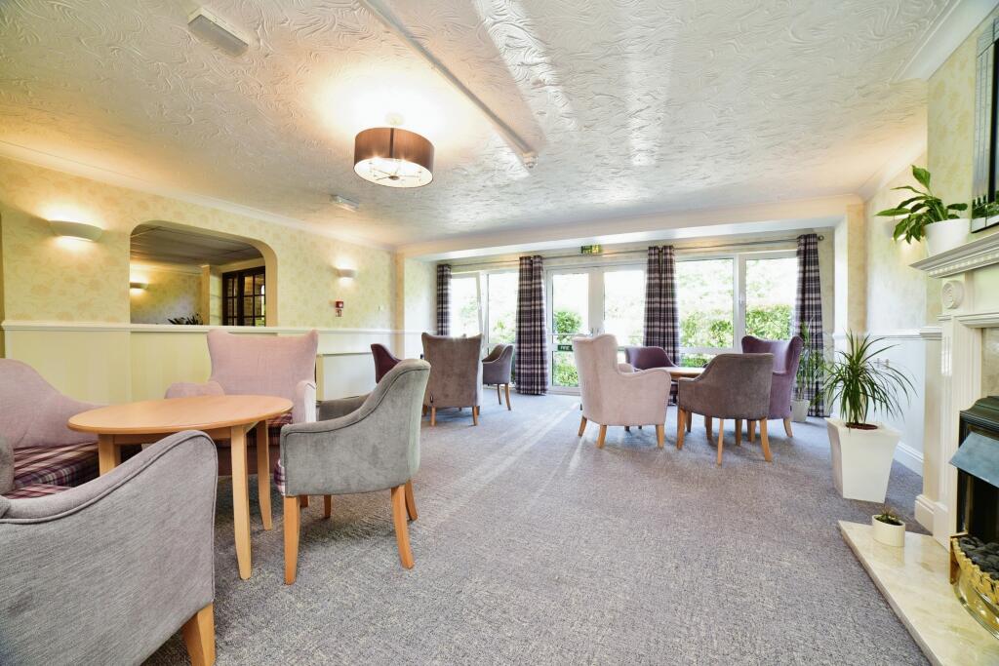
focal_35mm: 14
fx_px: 389
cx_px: 500
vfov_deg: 81.2
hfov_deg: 104.2
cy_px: 333
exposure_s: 1/8
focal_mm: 14
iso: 400
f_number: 8
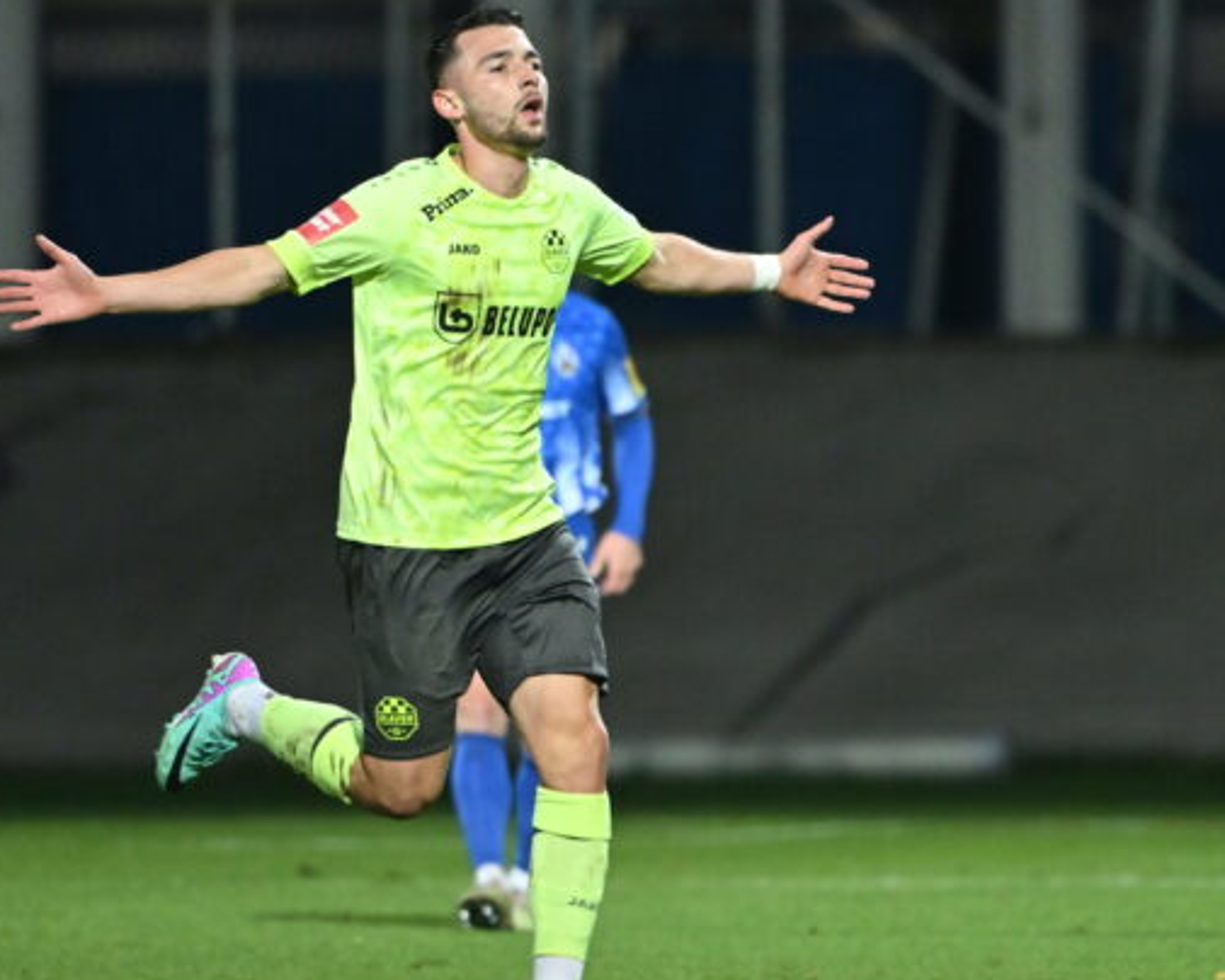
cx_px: 497
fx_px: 22986
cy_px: 519
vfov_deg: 2.4
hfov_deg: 3.1
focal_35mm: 634
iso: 4000
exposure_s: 1/500
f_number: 5.6
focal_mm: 490
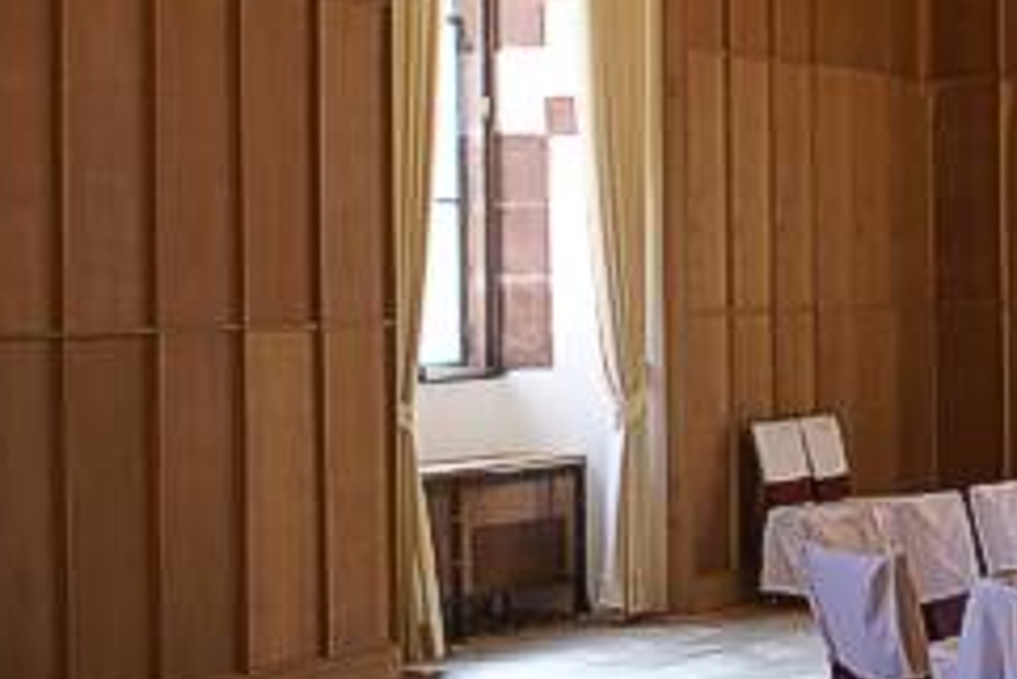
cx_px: 1038
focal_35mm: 96
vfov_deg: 14.3
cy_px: 266
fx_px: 2714
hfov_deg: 20.5
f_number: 3.5
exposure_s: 1/60
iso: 400
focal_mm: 28
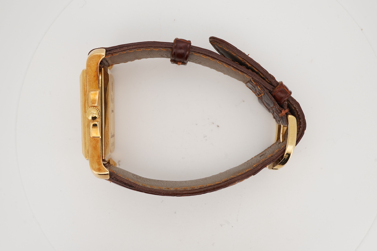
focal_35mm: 45
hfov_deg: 43.6
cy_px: 126
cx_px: 188
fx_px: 471
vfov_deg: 29.9
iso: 160
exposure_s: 1/125
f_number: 22
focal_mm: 30
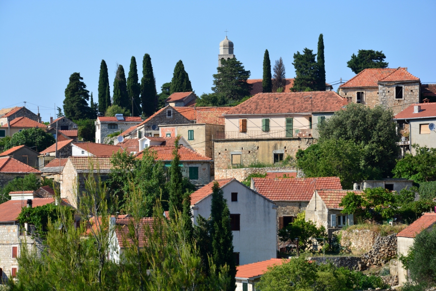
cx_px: 218
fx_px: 1544
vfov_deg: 10.8
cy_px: 146
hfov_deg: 16.1
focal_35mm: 128
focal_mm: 85
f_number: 8
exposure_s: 1/400
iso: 250
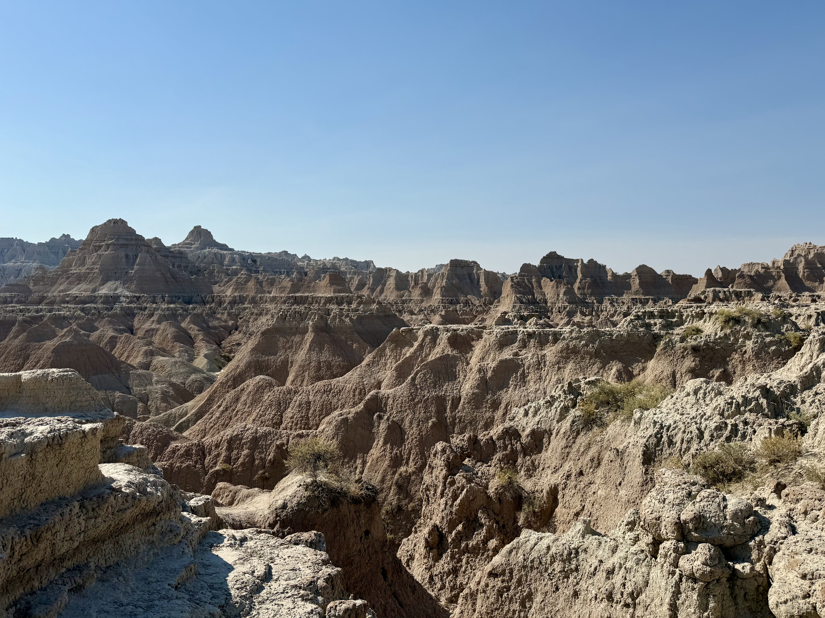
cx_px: 426
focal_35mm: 25
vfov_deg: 54.9
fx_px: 596
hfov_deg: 69.4
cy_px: 303
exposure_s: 1/10309
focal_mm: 6.76
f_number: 1.78
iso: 80
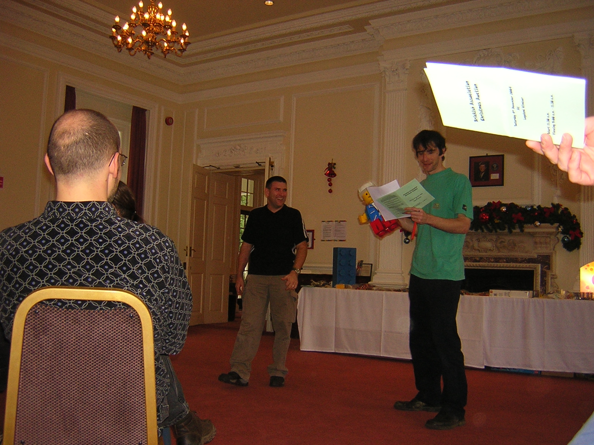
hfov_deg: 51.4
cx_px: 297
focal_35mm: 36
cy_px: 222
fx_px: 618
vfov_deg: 39.7
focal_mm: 4.7
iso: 216
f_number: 2.6
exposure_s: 1/60.1
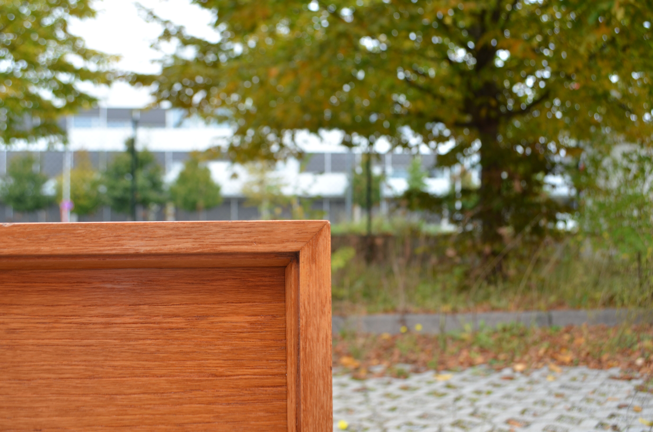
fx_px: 597
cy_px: 216
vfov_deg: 39.8
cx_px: 326
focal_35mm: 33
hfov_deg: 57.3
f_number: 6.3
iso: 200
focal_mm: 22
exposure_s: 1/160
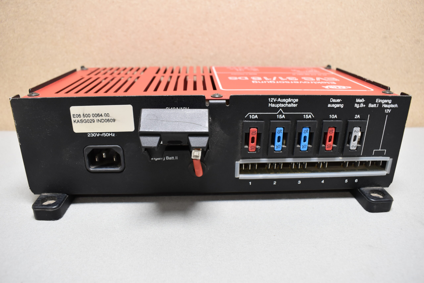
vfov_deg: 47.9
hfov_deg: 67.4
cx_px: 212
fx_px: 318
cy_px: 142
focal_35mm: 27
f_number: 5
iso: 800
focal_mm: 18
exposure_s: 1/60
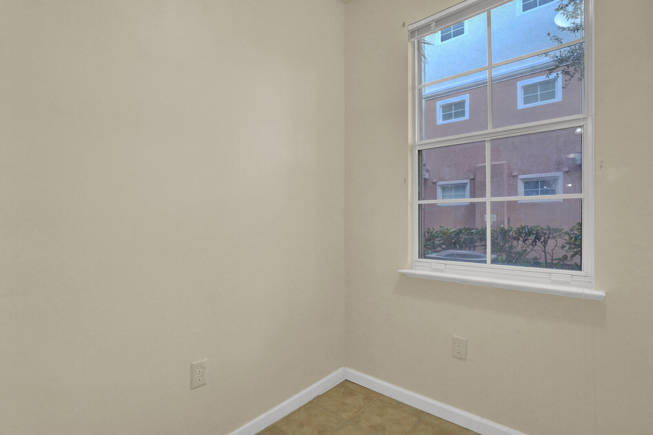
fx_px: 290
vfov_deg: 73.7
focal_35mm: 16
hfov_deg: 96.7
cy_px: 218
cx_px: 326
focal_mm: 16
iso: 800
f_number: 5.6
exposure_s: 1/60
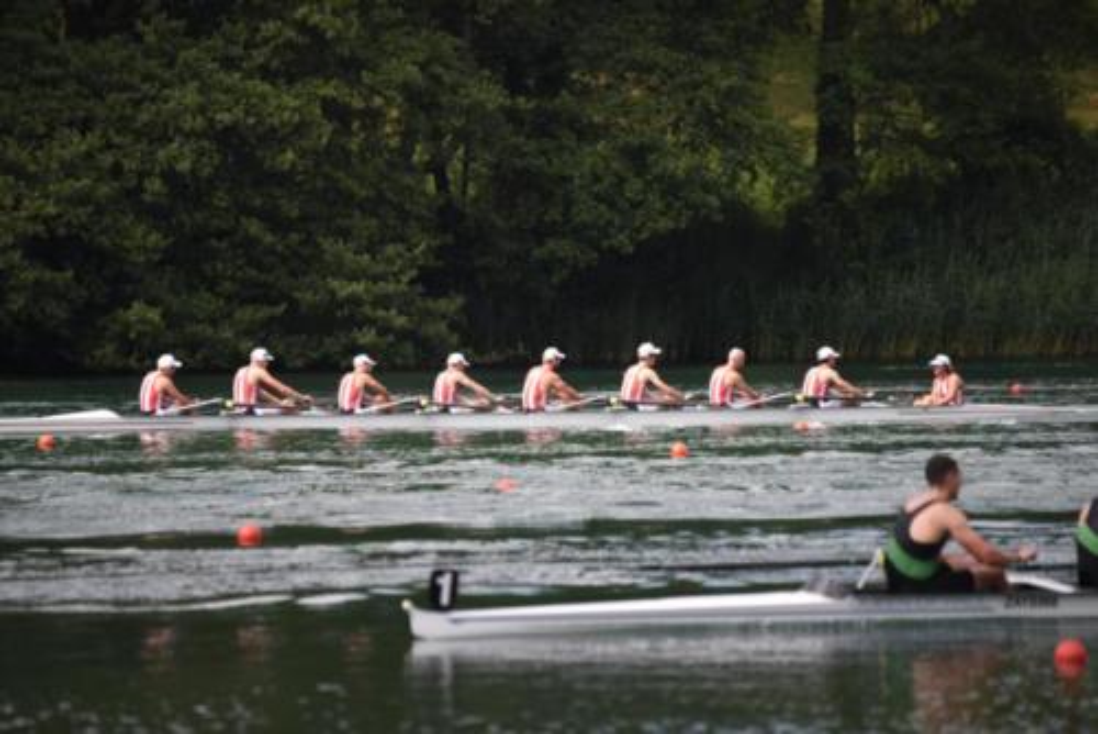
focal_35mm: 400
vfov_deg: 3.4
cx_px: 549
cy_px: 367
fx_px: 12207
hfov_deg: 5.2
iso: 1000
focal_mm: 400
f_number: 6.3
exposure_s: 1/2500
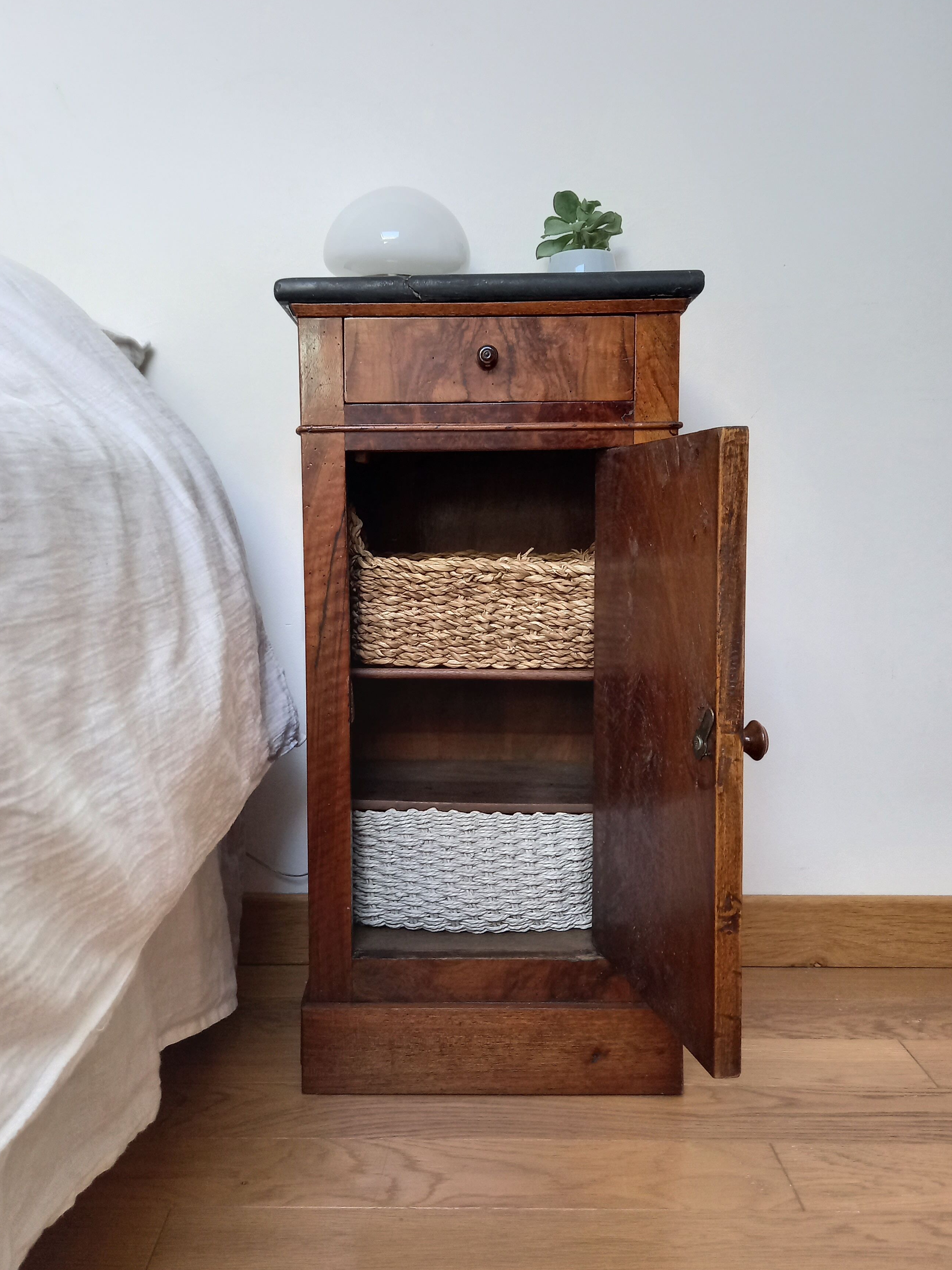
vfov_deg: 61.7
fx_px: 1063
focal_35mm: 29
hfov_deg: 48.1
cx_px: 419
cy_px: 620
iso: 160
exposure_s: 1/50
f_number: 2
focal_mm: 4.6
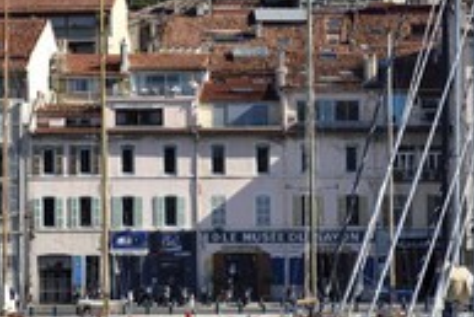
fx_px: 2464
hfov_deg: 11.0
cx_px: 101
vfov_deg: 7.4
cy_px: 88
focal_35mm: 187
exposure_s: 1/500
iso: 200
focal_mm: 86
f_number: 10
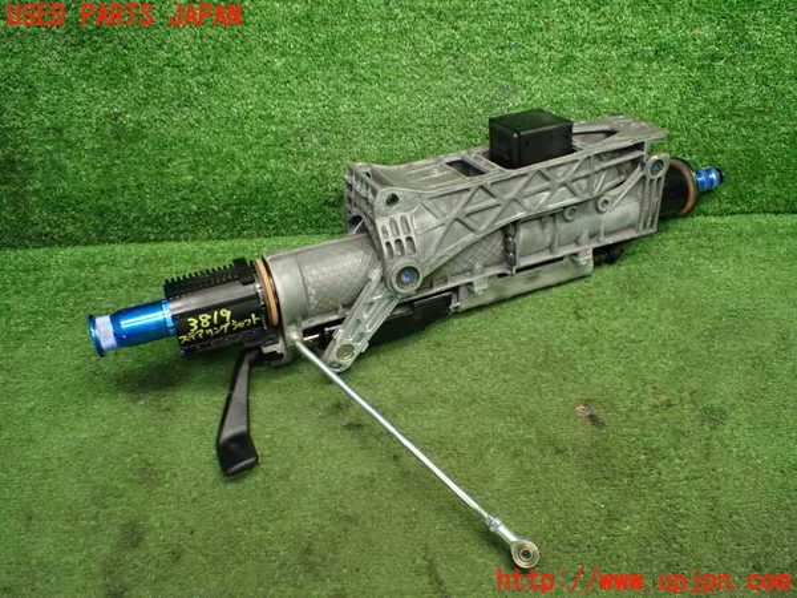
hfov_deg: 60.0
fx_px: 691
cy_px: 299
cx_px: 398
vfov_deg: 46.8
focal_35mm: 30
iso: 800
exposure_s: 1/125
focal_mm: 5.4
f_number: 2.3
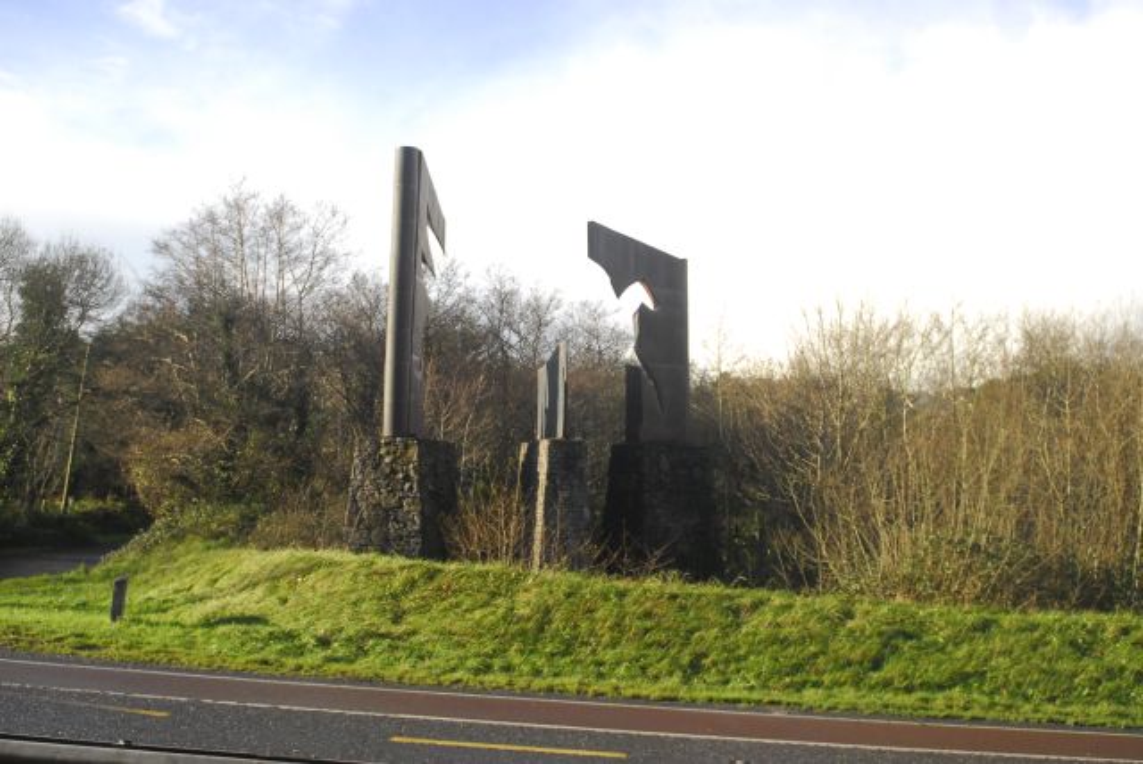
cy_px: 382
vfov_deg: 36.9
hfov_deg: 53.1
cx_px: 572
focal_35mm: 36
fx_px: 1144
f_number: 2.8
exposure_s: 1/1500
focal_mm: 24
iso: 400
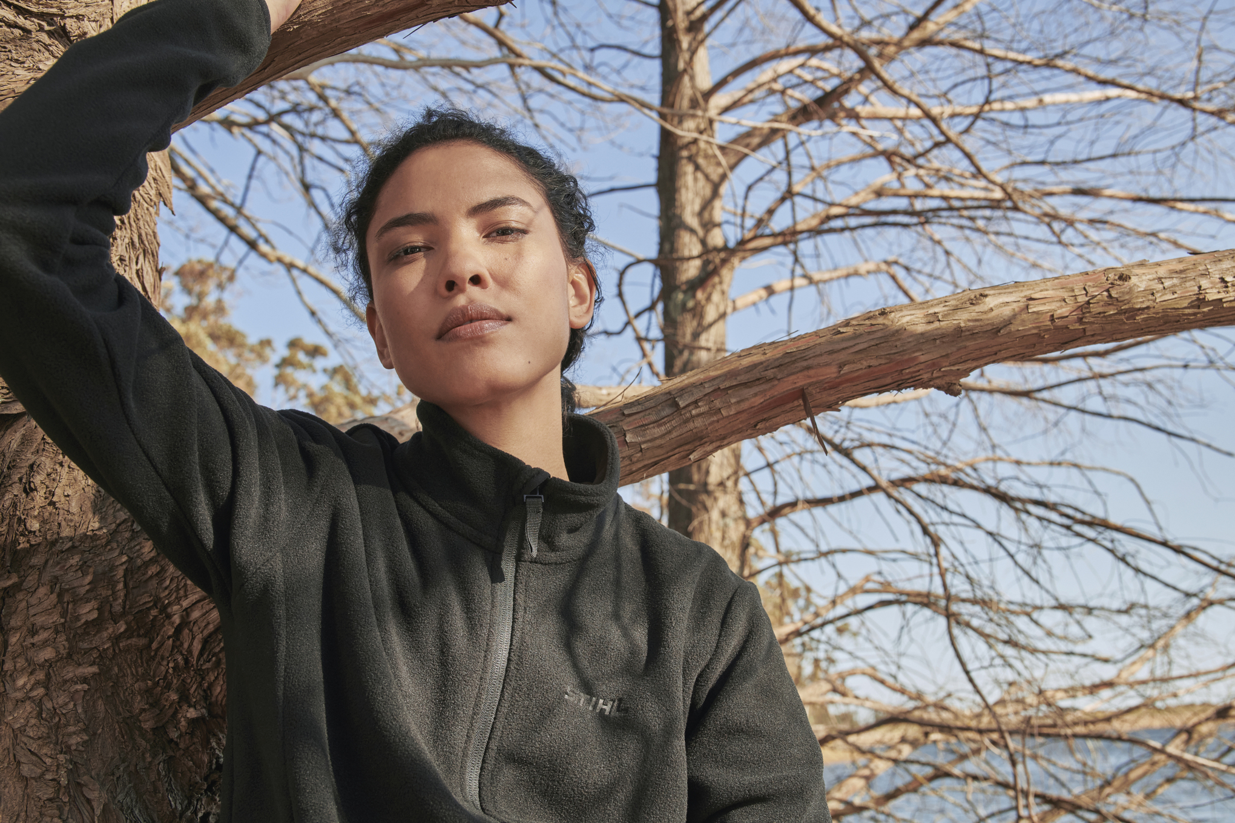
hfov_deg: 54.4
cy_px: 412
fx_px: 1201
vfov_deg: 37.9
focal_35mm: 35
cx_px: 618
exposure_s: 1/500
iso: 500
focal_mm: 35
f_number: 8
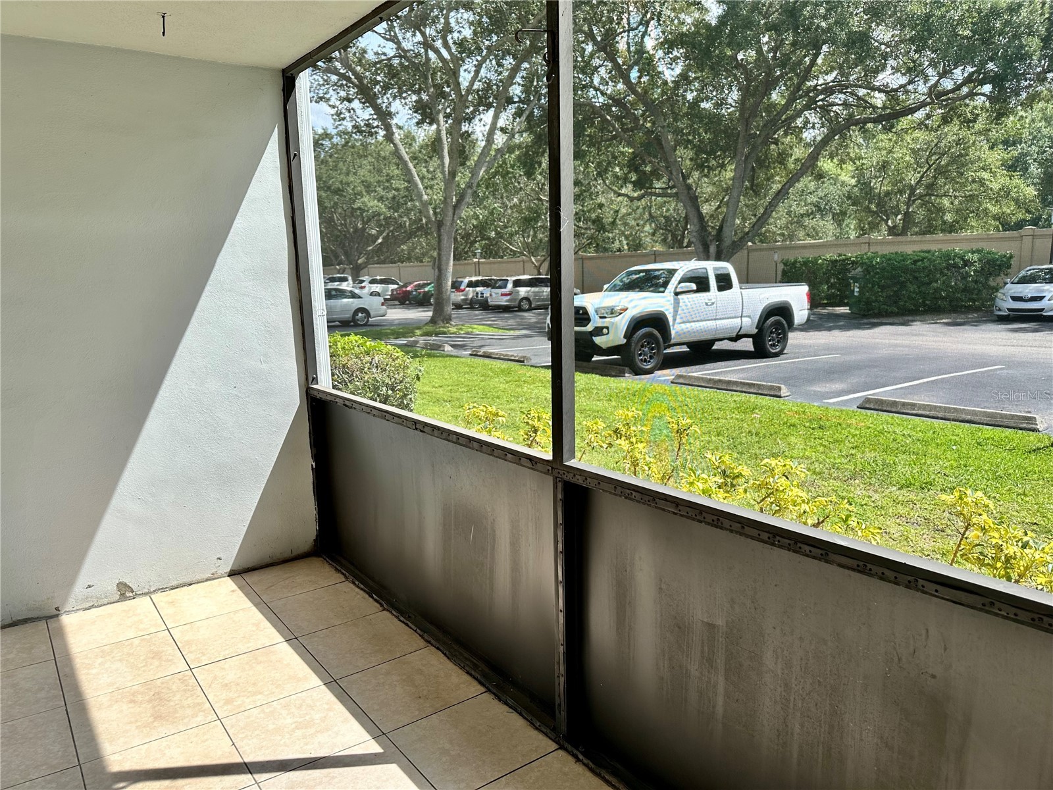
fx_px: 730
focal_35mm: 24
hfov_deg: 71.6
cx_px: 526
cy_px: 395
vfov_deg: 56.8
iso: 80
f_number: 1.78
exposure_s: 1/1916
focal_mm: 6.86
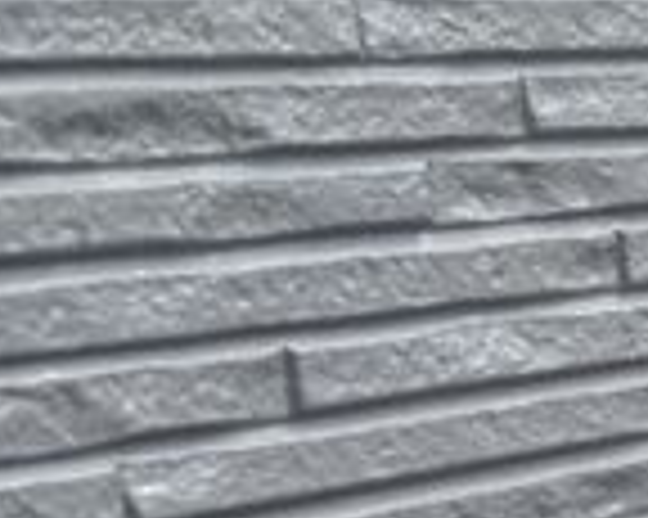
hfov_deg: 8.7
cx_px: 2160
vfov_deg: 9.1
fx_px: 3201
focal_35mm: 167
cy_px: 662
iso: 80
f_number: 1.78
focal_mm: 6.76
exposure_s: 1/3425
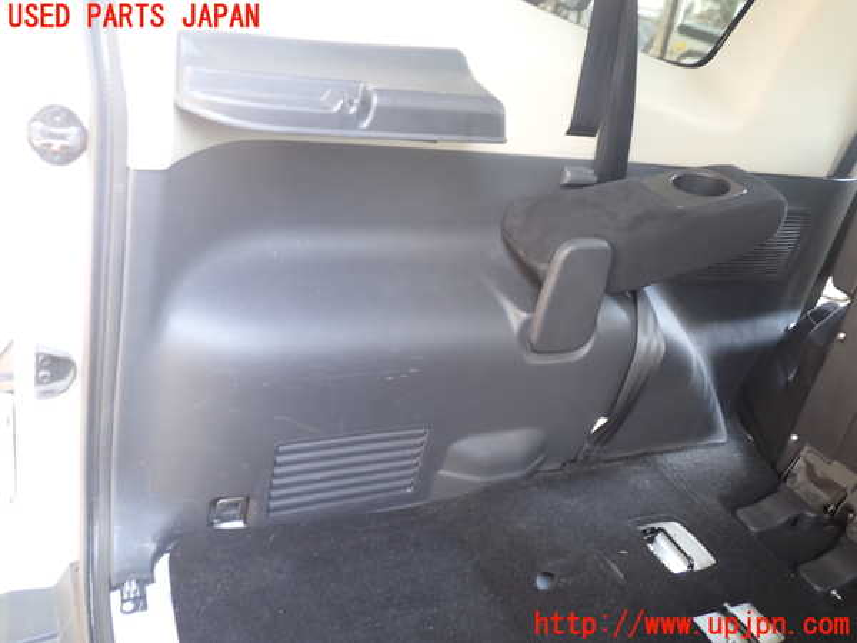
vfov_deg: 46.8
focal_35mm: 30
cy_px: 322
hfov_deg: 60.0
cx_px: 428
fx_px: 743
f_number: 2.3
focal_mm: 5.4
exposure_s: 1/40
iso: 200
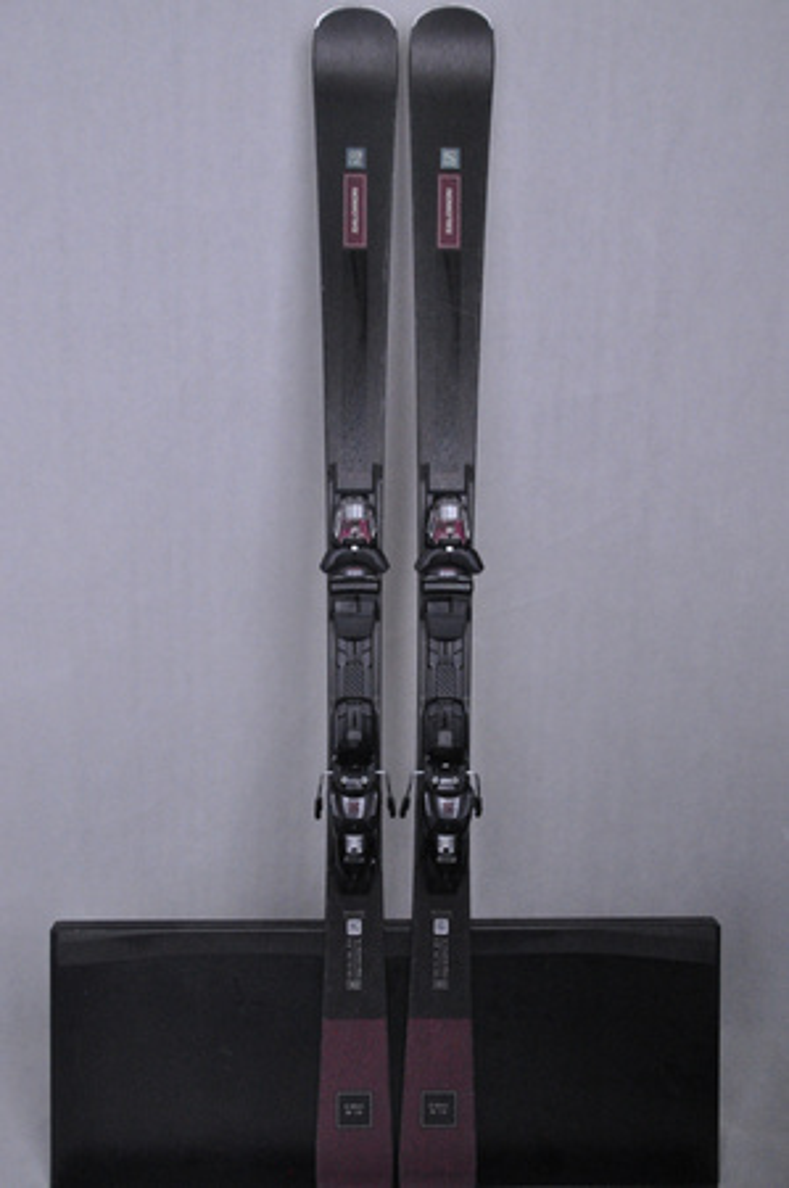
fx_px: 1186
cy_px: 594
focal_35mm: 36
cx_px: 394
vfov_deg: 53.2
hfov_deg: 36.8
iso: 3200
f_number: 9.5
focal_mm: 24
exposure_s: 1/125
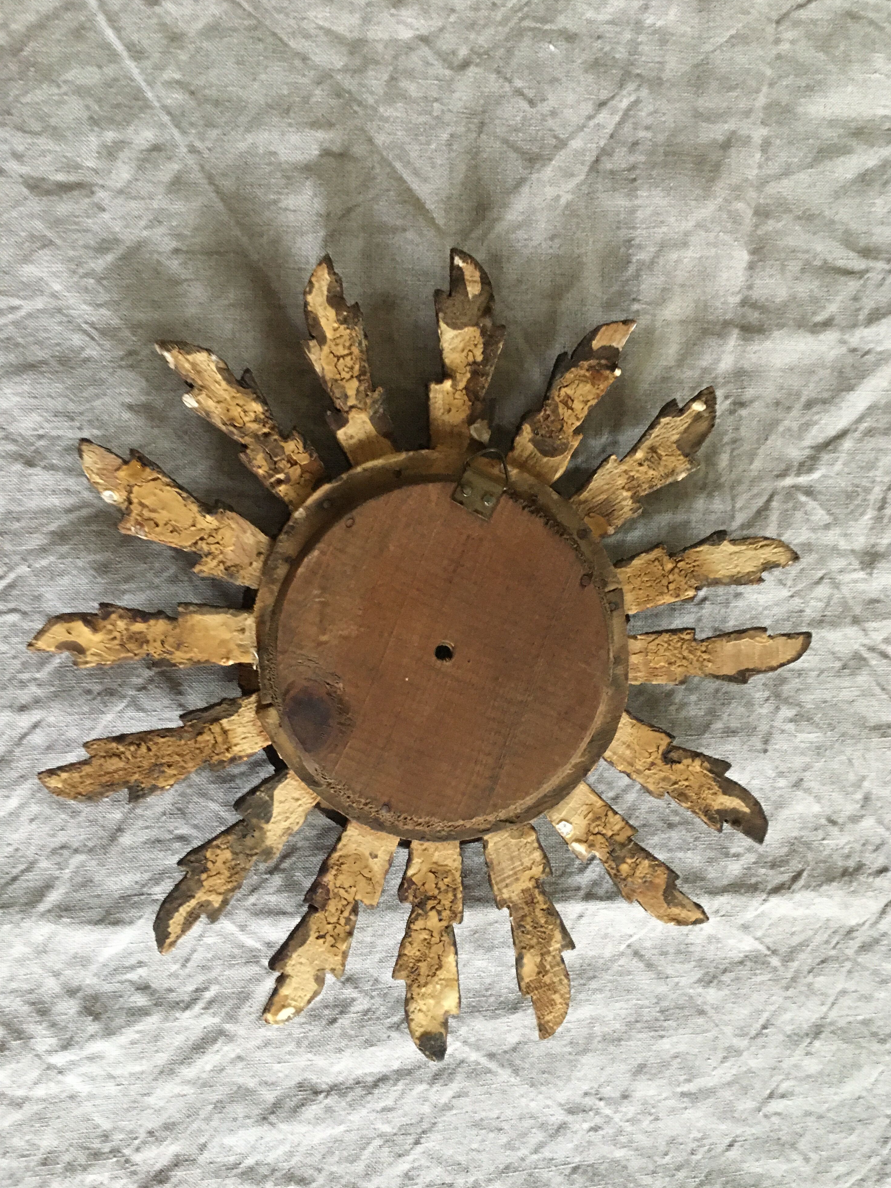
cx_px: 459
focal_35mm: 30
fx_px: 1030
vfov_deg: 60.0
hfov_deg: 46.8
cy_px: 601
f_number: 2.2
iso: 250
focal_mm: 4.15
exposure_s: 1/17
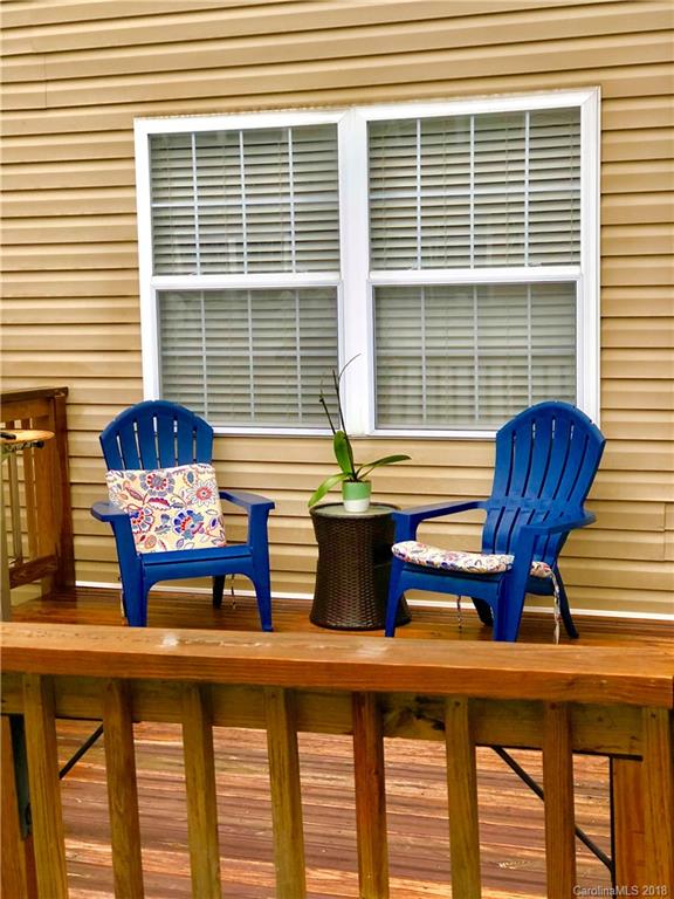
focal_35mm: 57
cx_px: 337
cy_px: 450
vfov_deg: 33.8
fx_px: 1480
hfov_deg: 25.7
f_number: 2.8
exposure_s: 1/30
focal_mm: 6.6
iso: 32
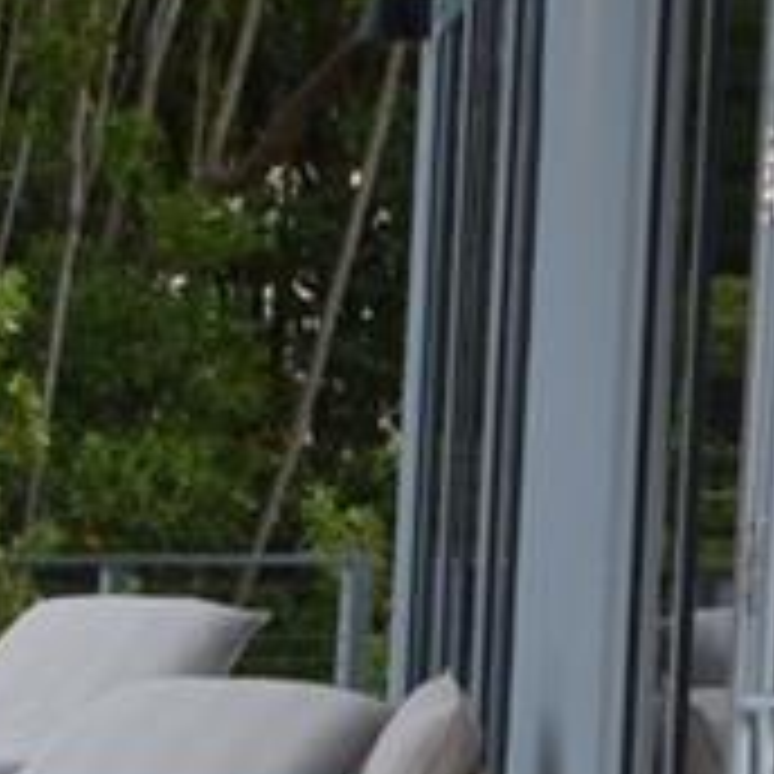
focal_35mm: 236
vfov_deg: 7.4
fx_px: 5970
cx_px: -1642
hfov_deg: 6.7
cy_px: 961
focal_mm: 20
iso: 125
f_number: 5.6
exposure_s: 1/125
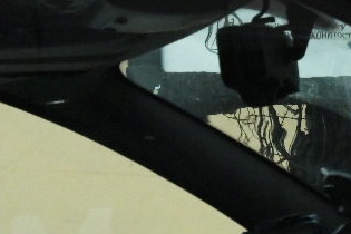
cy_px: -62
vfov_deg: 3.8
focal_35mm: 360
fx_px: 3510
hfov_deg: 5.7
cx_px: 552
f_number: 18
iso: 4000
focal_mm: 70
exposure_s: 1/800
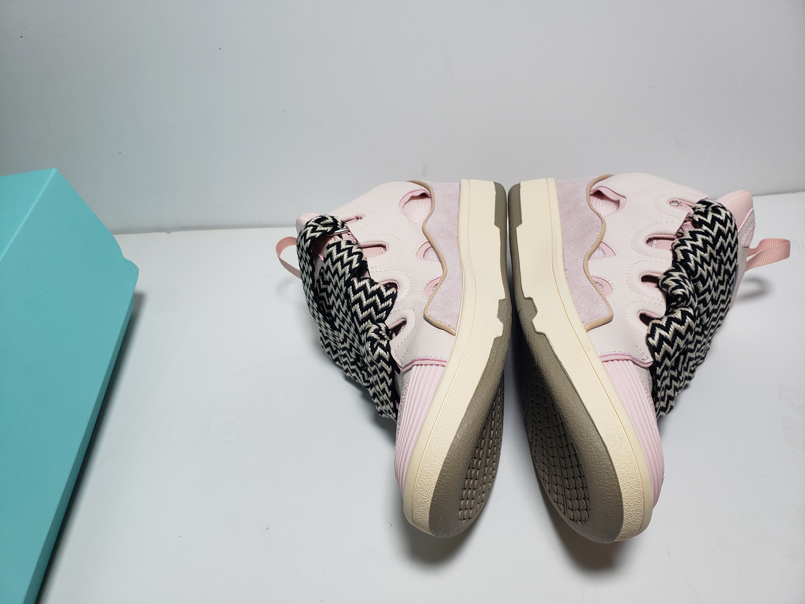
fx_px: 605
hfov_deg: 67.3
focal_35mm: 26
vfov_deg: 53.1
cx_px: 402
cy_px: 302
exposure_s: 1/232
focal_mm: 4.3
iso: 50
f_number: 2.4
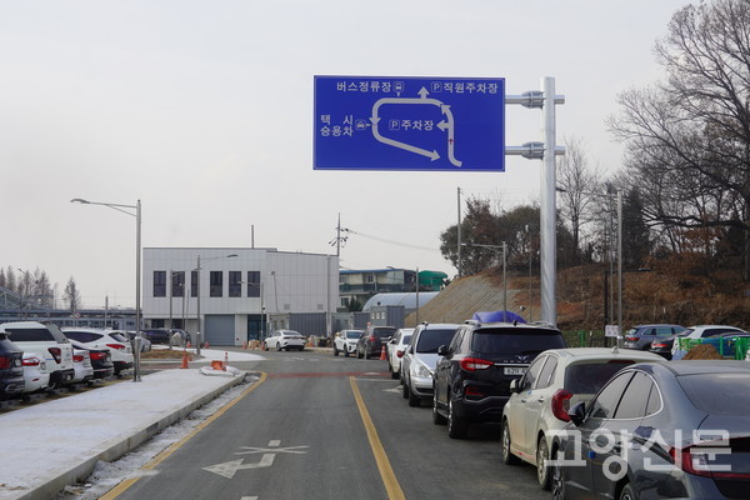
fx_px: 1219
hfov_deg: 34.2
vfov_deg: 23.2
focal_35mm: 58
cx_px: 375
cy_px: 250
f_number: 10
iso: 100
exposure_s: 1/125
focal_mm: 39
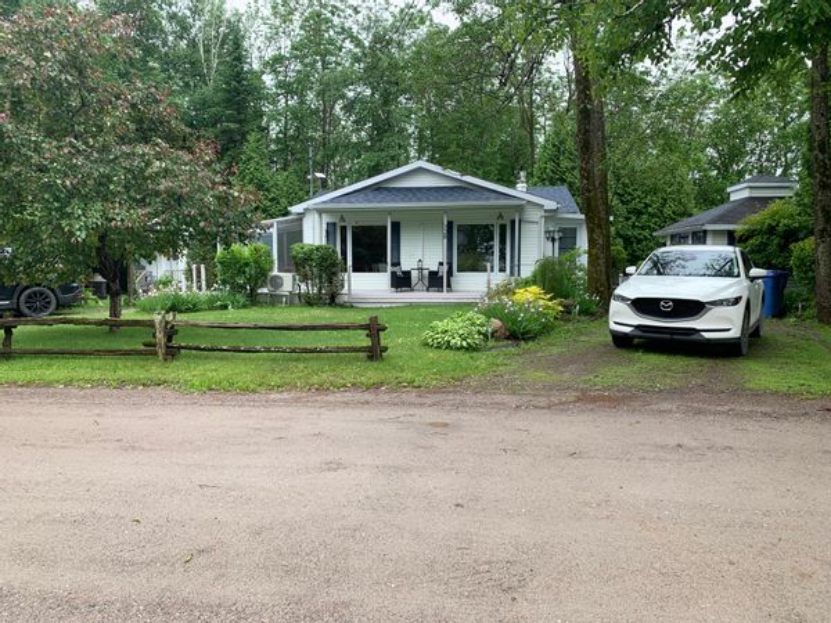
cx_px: 416
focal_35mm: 26
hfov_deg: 67.3
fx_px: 624
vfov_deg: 53.1
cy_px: 312
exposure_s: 1/122
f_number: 1.8
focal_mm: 4.25
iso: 25
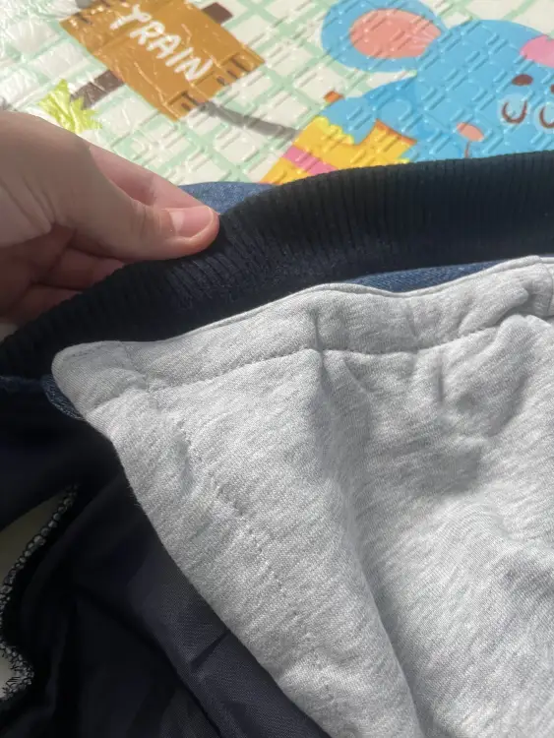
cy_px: 369
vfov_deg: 67.3
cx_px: 277
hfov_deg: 53.1
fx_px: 554
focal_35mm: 26
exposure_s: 1/50
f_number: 1.6
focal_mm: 5.1
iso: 80
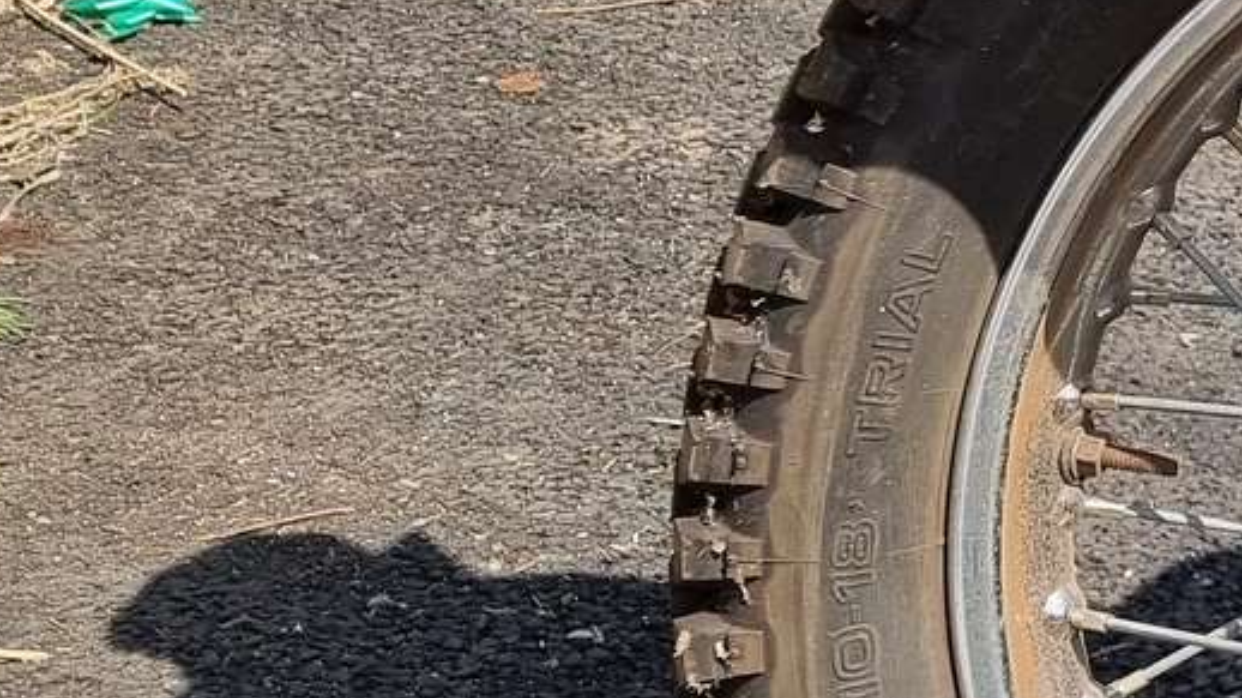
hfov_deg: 16.9
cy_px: -113
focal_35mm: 101
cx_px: 2323
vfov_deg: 11.8
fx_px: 3325
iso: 50
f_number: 1.8
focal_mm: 6.7
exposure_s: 1/806
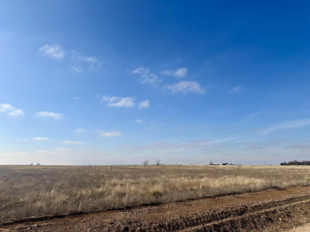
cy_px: 116
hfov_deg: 71.6
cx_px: 155
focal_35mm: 24
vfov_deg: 56.8
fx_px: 215
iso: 80
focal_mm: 6.86
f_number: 1.78
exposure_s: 1/8197
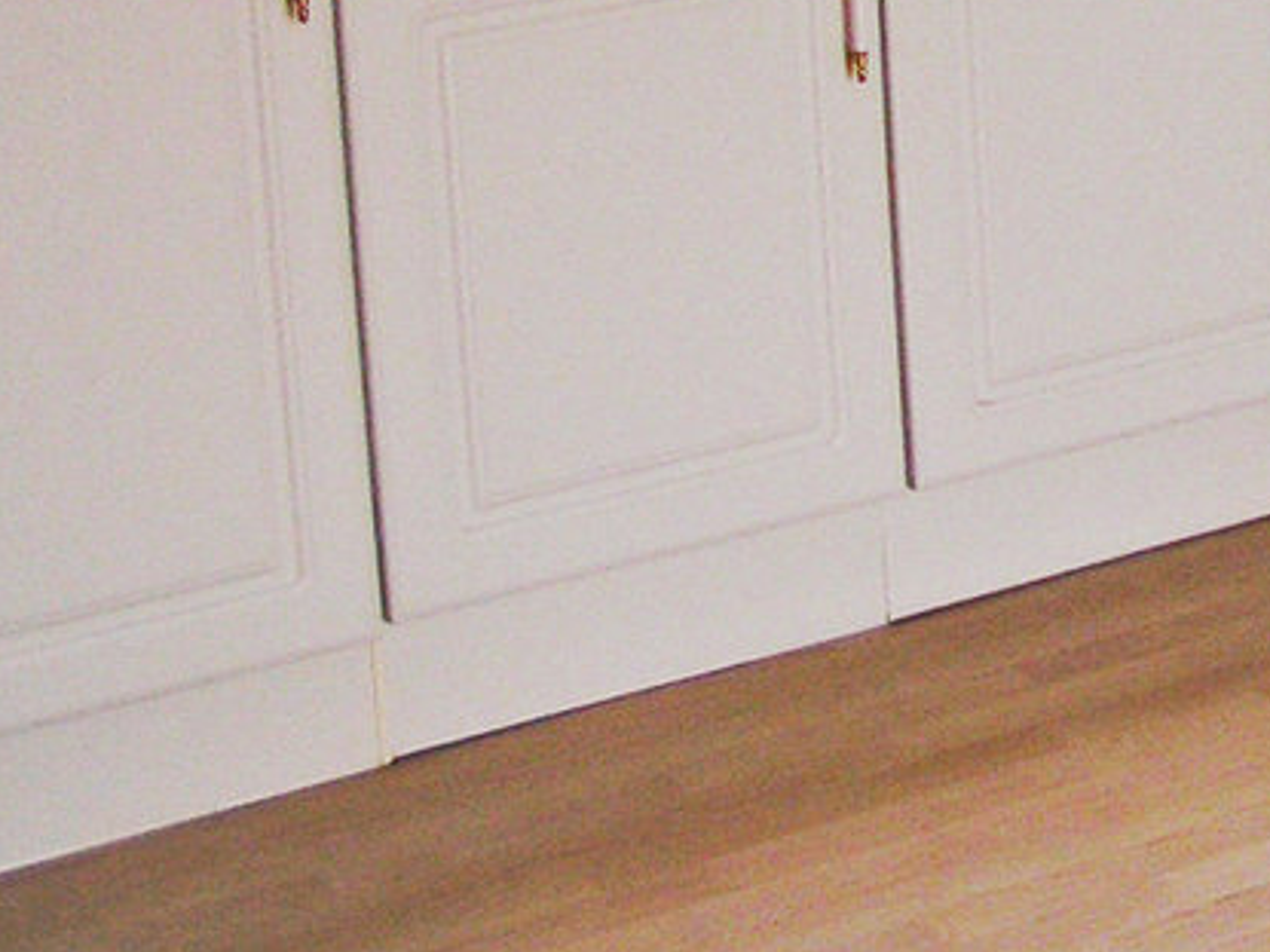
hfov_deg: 17.0
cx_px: 1585
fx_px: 4035
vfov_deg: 12.9
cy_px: -358
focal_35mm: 110
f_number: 3.5
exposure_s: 1/60
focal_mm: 5.8
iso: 50
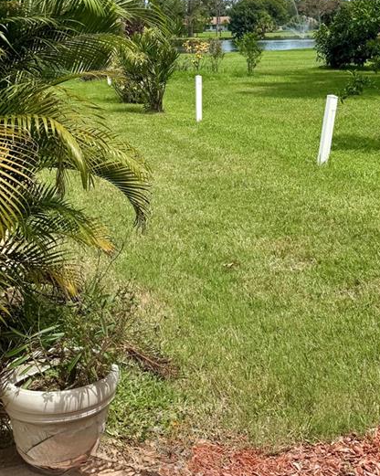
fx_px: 760
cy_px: -36
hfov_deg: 28.0
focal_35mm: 54
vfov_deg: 31.3
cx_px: 219
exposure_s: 1/6173
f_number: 1.78
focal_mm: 6.76
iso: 80
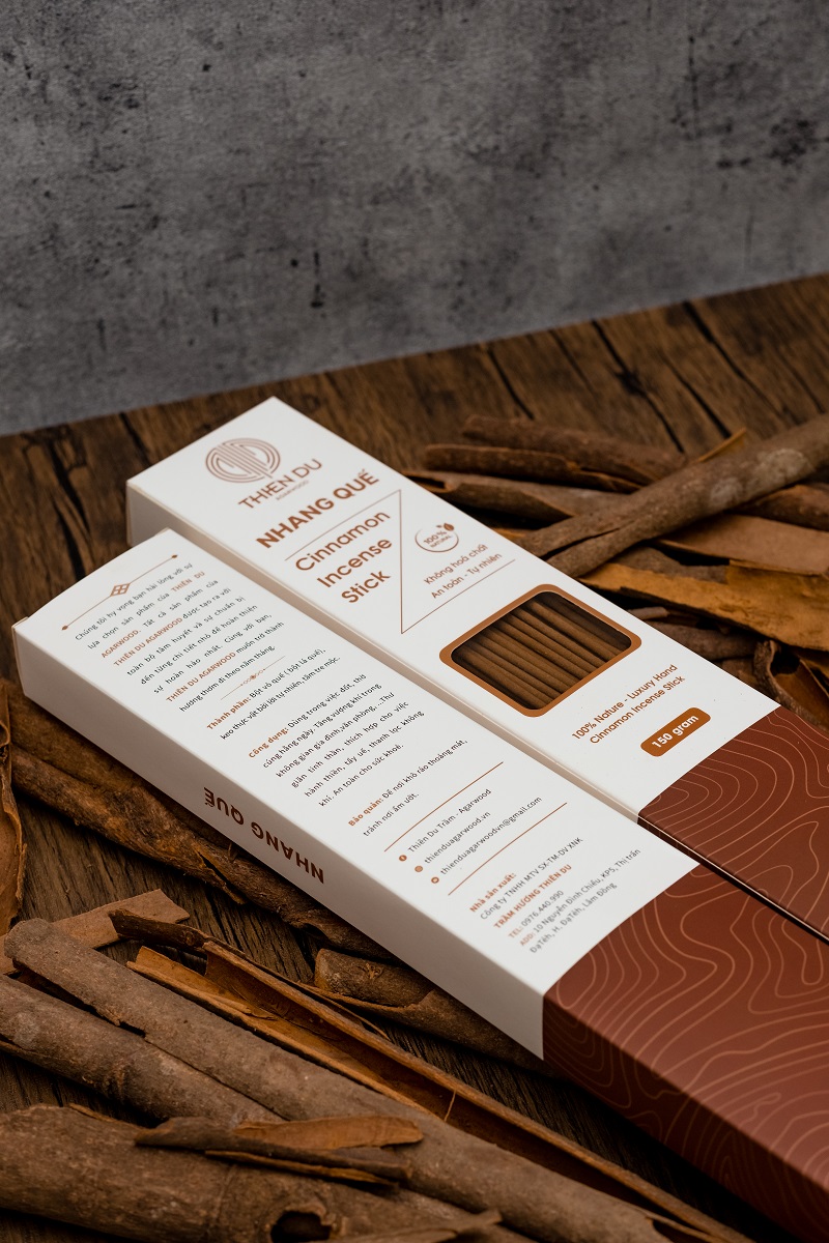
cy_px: 622
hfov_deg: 16.3
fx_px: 2901
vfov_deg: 24.2
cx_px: 414
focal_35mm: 84
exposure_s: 1/125
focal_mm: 56
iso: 640
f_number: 5
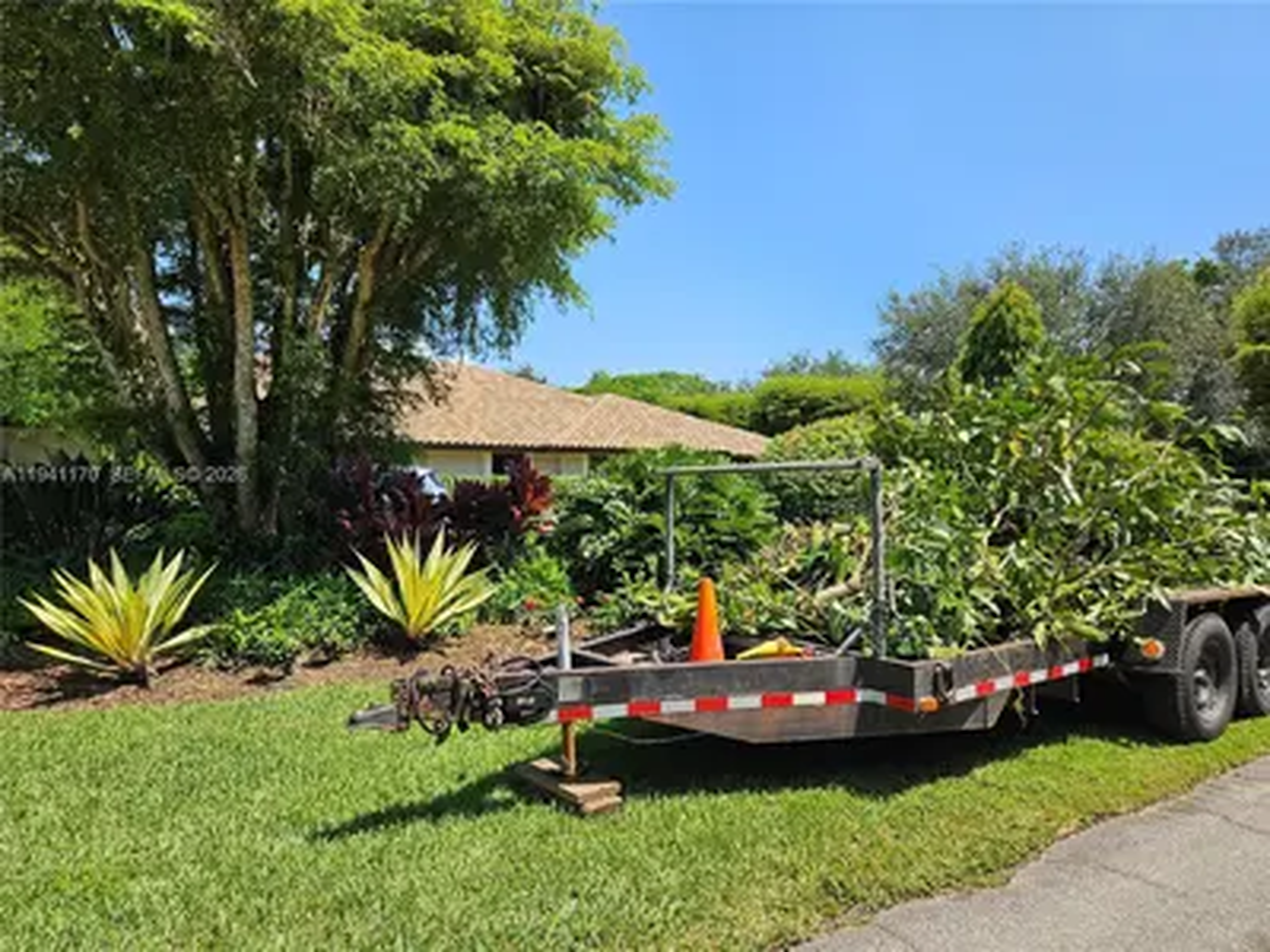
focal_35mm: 23
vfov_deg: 58.9
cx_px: 635
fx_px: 844
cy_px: 476
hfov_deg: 73.9
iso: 32
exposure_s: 1/1677
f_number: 1.8
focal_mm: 5.4
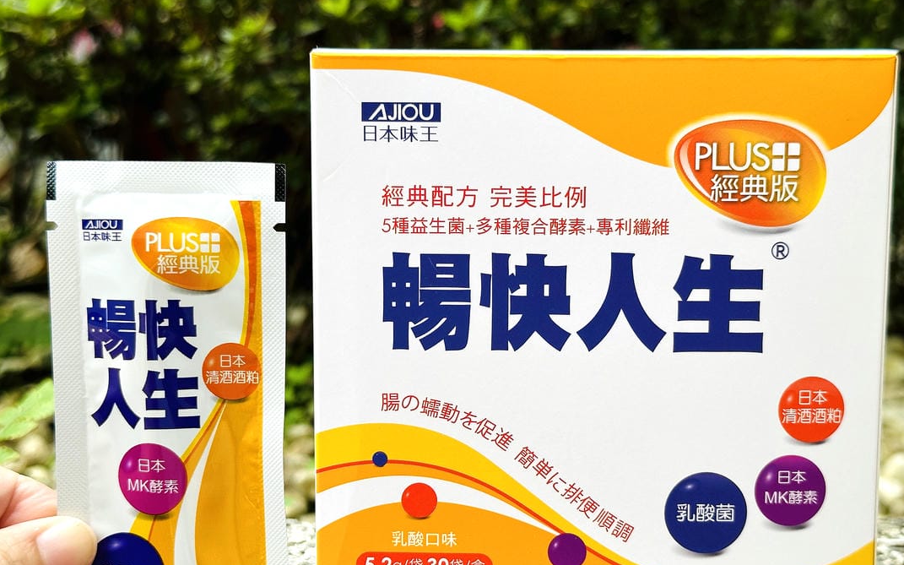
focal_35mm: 57
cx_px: 479
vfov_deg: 22.7
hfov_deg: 35.7
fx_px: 1404
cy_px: 305
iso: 50
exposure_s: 1/121
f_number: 1.78
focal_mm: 6.86
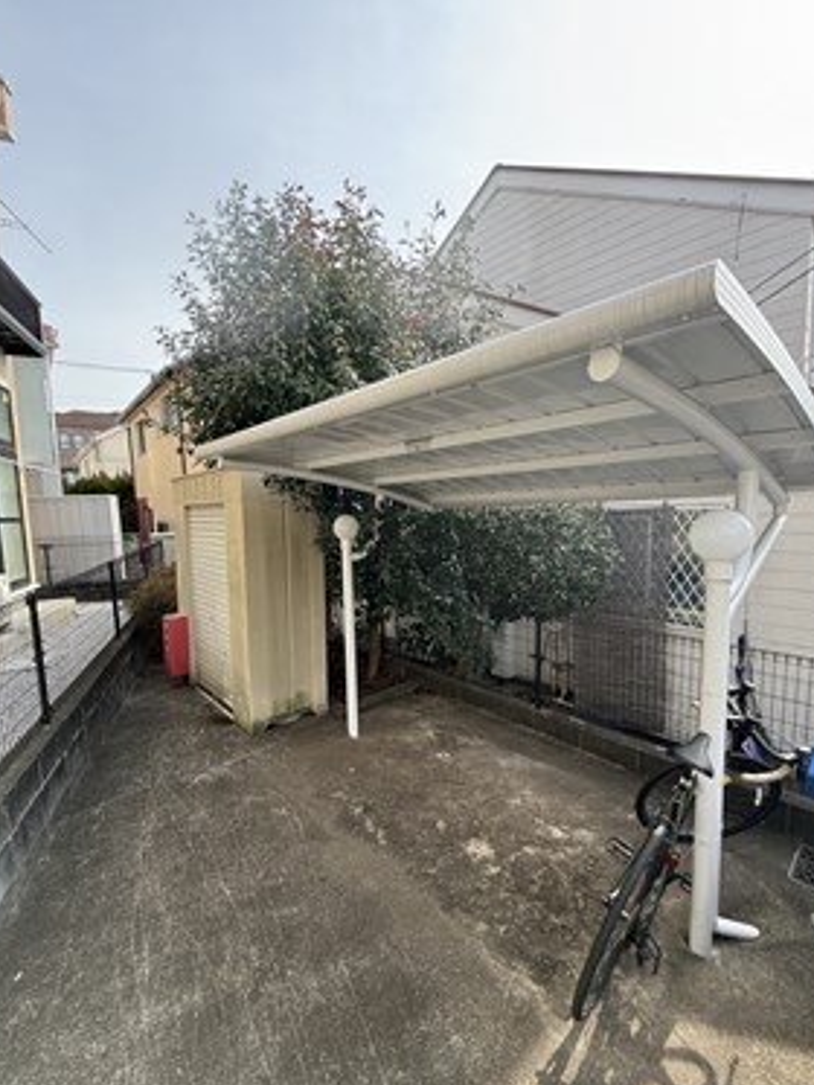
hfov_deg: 81.8
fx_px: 470
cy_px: 558
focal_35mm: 15
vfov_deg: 98.1
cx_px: 410
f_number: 2.2
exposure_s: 1/253
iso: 50
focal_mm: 2.22
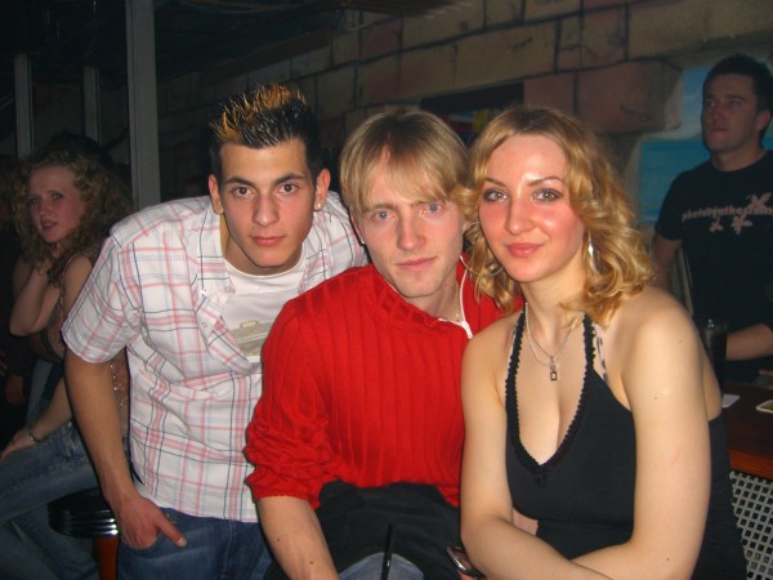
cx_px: 386
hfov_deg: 49.0
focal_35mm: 38
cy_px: 290
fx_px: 849
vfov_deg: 37.7
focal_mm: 7.9
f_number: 2.8
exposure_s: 1/60
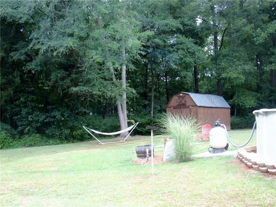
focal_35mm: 40
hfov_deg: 46.8
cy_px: 104
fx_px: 319
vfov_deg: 36.0
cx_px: 138
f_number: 3.9
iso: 64
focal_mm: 7.25
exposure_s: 1/50
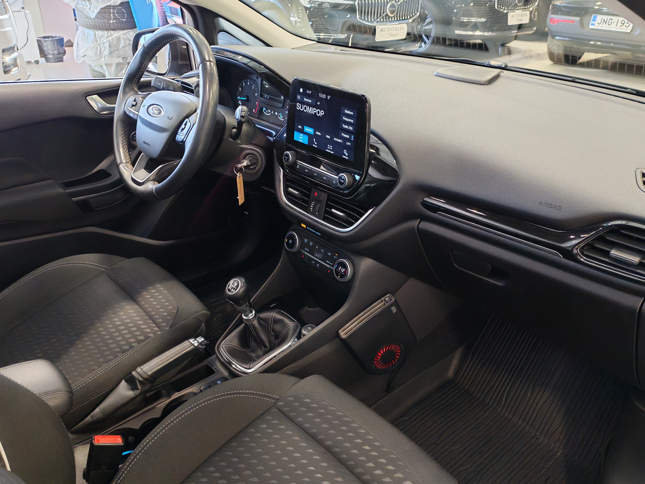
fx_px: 578
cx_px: 322
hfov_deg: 58.4
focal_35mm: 31
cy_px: 242
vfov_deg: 45.4
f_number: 1.9
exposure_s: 1/100
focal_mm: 6.12
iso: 872
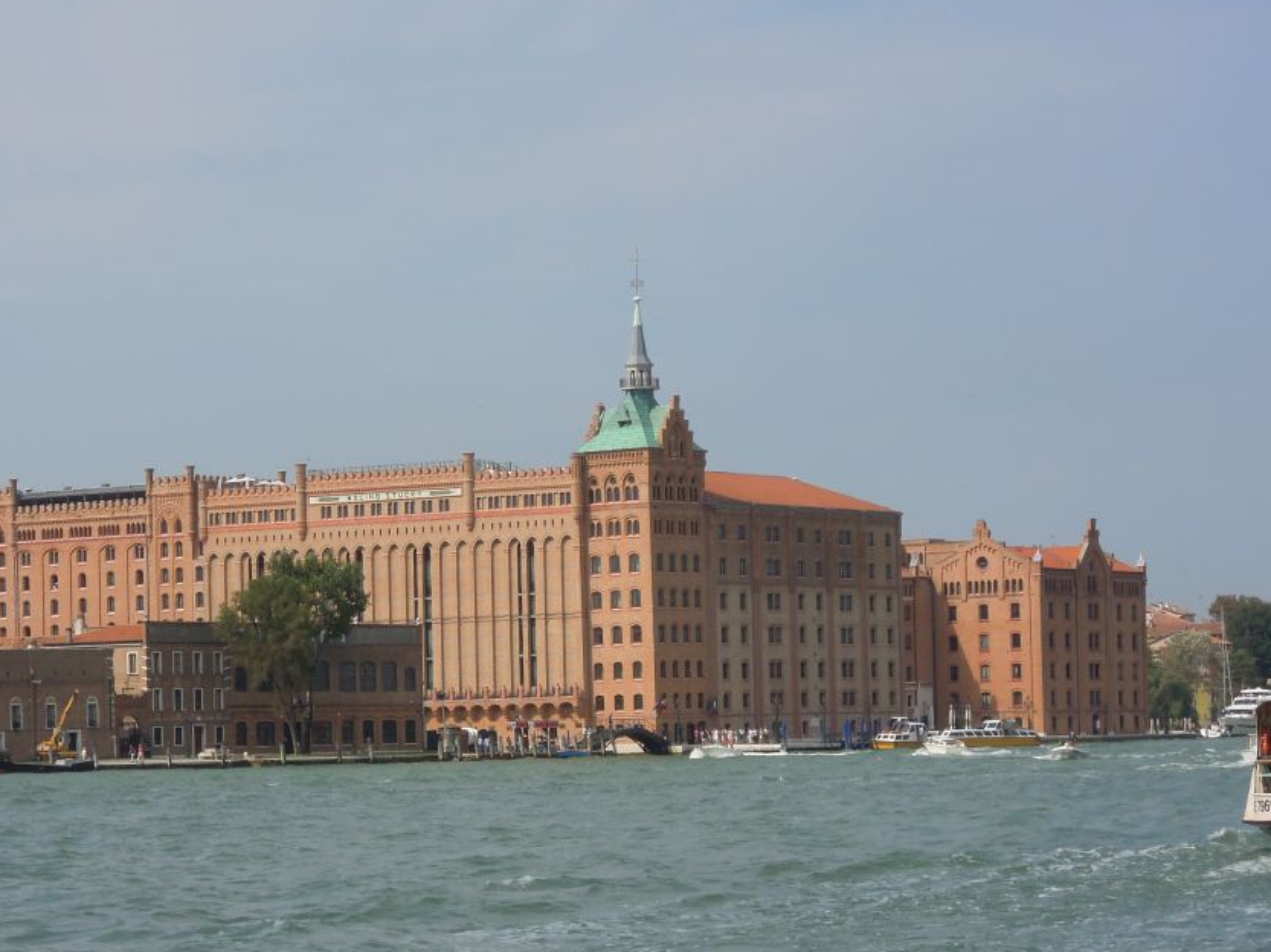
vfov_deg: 12.0
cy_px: 569
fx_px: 4514
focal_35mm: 123
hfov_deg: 16.0
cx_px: 517
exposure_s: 1/1250
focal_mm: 17.9
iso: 160
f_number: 5.5
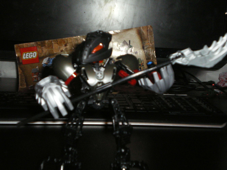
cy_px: 85
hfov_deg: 31.2
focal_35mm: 62
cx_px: 114
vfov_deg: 23.7
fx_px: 407
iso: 400
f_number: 4.2
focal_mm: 10.3
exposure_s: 1/60
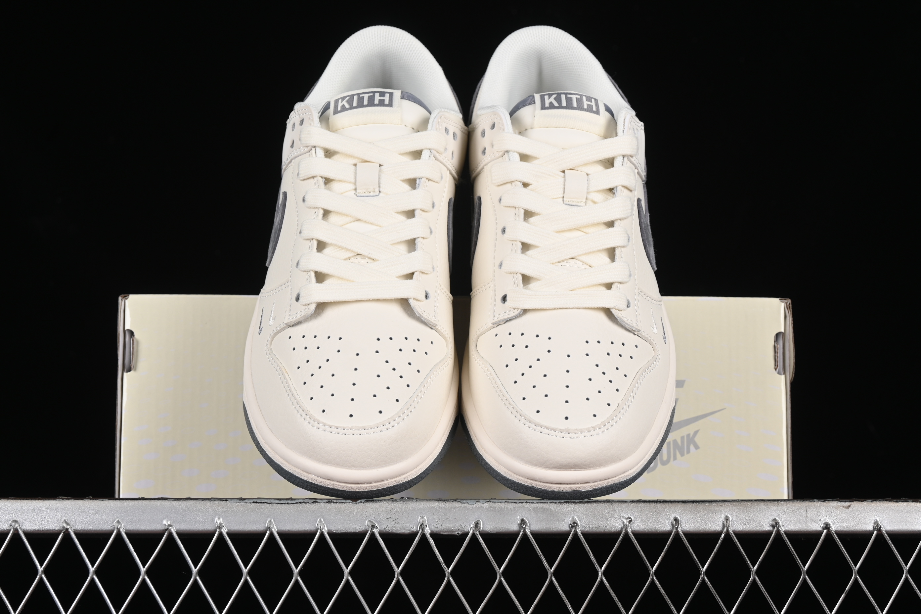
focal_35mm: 75
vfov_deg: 18.2
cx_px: 460
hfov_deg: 27.0
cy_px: 307
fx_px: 1919
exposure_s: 1/100
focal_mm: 50
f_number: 8
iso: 160
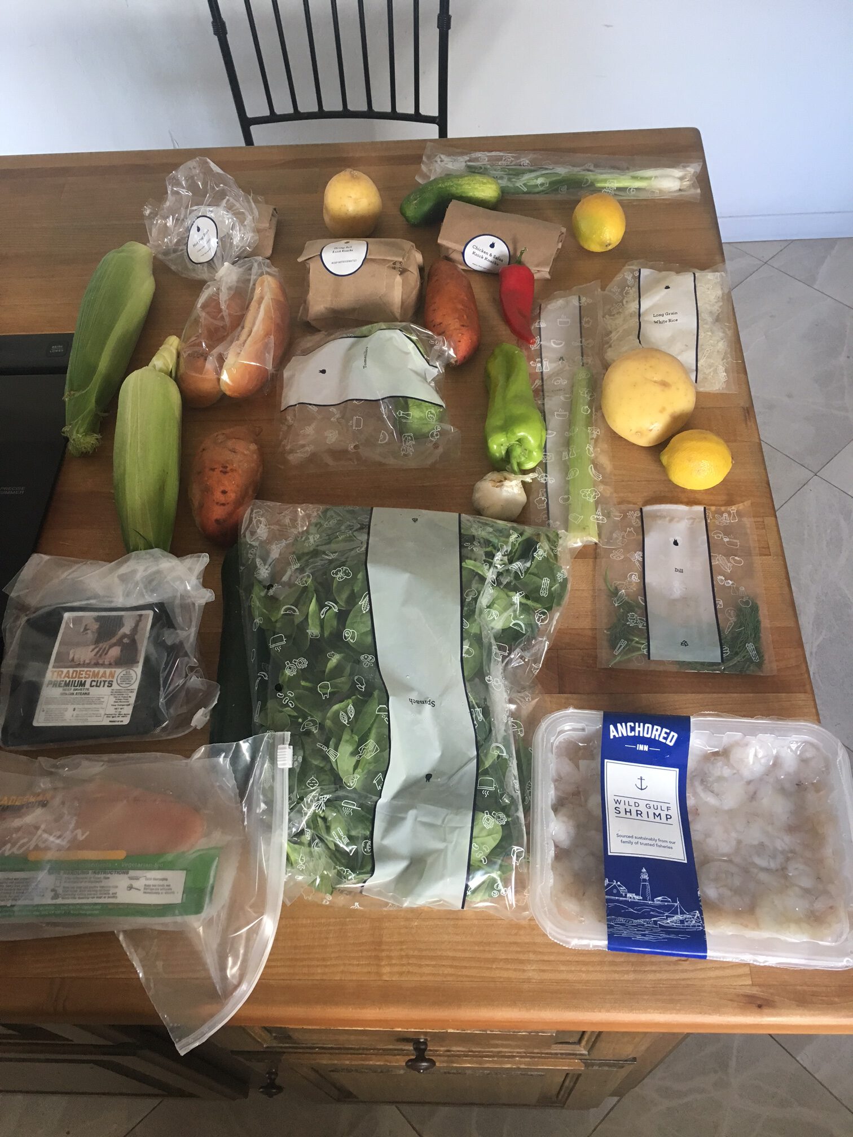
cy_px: 568
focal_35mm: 29
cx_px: 426
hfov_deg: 48.2
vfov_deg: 61.7
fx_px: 953
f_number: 2.2
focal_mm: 4.15
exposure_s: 1/30
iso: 100
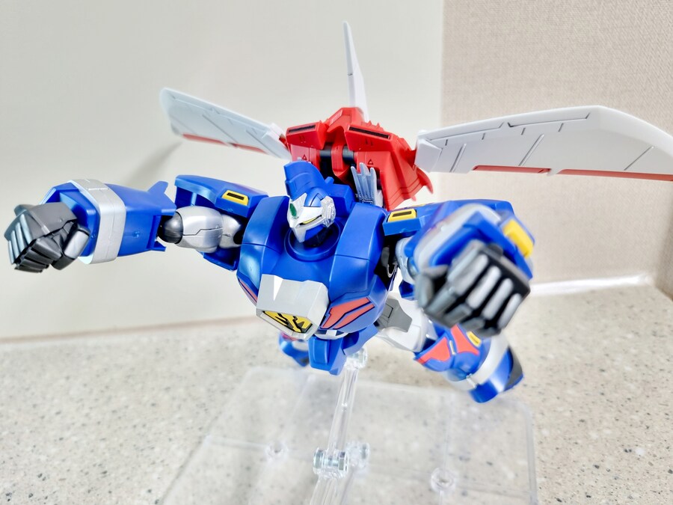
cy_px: 252
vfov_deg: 53.1
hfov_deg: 67.3
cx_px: 336
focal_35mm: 26
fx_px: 505
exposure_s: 1/40
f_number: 1.8
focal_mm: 5.4
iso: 320
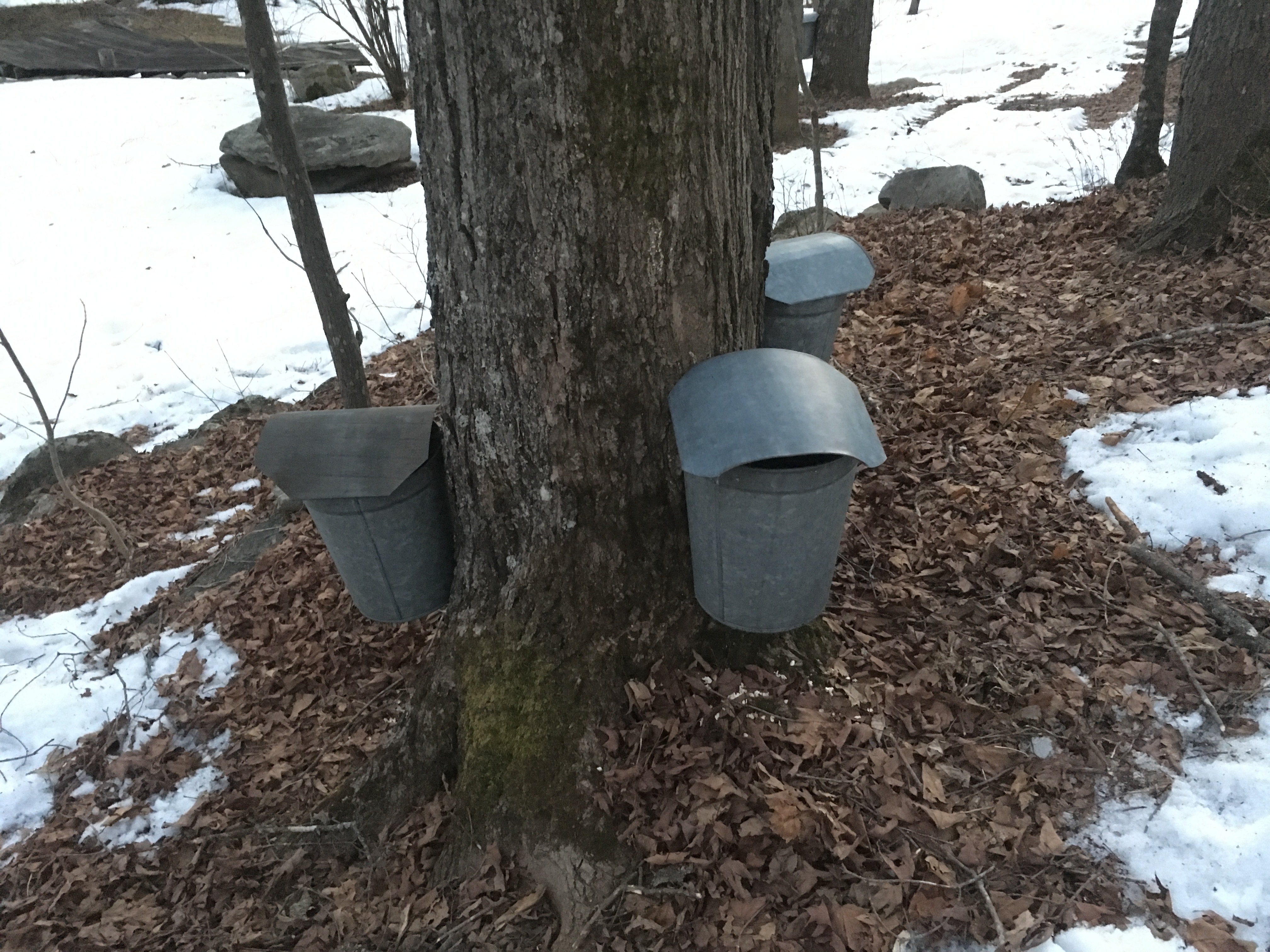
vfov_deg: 48.2
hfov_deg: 61.7
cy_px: 476
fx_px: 1064
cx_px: 635
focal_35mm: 29
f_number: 2.2
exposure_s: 1/15
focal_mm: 4.15
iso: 800
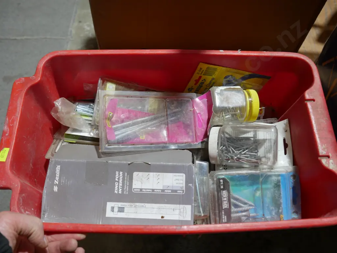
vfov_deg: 44.2
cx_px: 168
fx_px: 312
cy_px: 126
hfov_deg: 56.8
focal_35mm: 32
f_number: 3.6
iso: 320
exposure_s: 1/60
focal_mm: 16
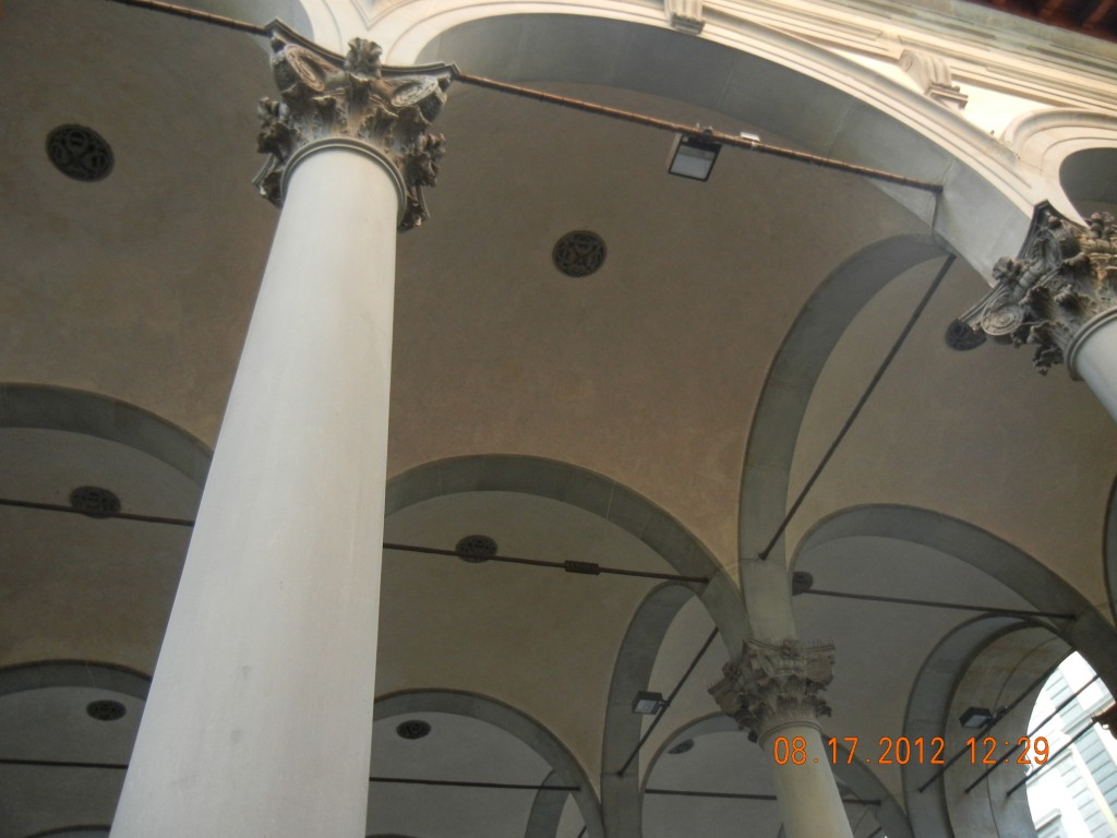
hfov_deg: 60.0
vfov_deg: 46.8
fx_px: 968
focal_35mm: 30
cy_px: 419
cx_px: 558
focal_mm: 5.4
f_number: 3.5
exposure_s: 1/33.8
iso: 400
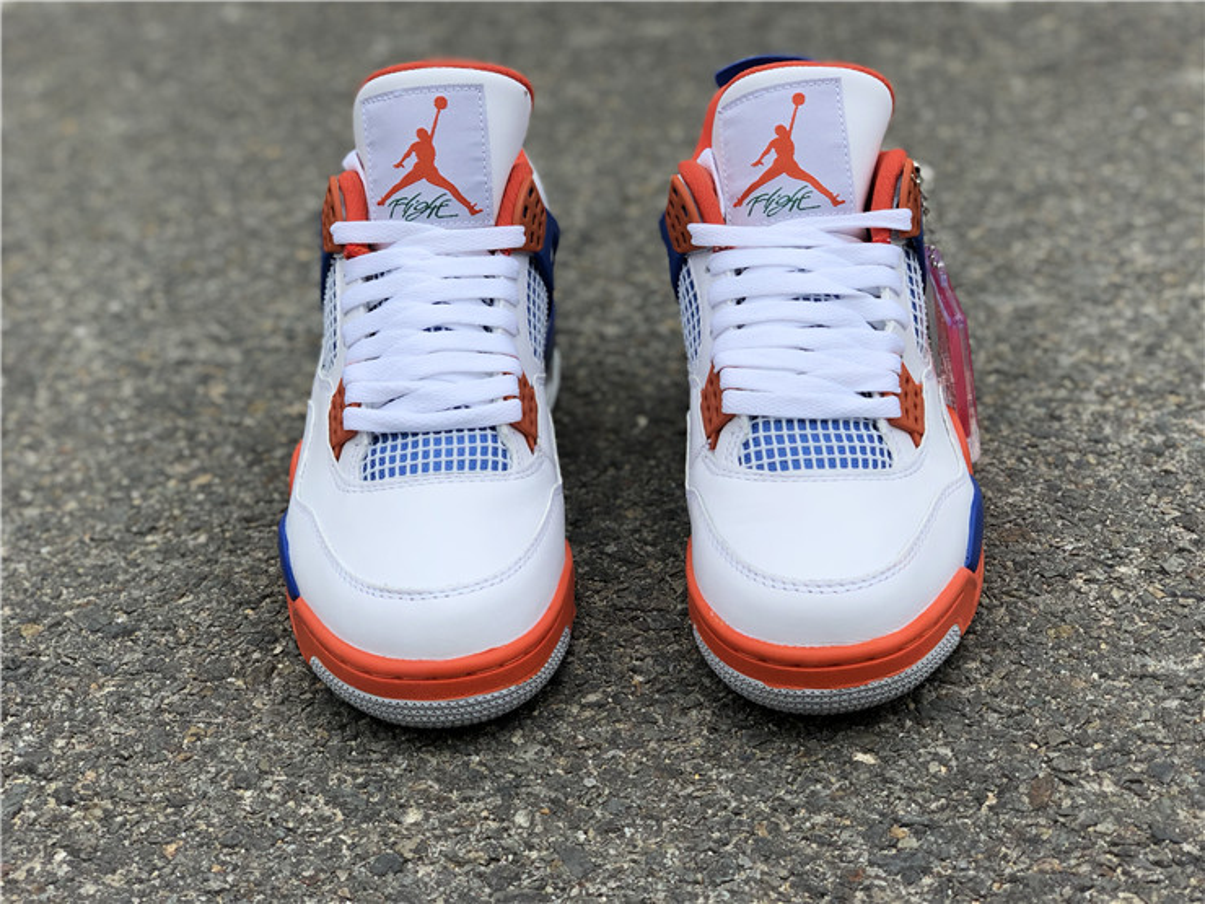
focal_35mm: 52
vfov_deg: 28.0
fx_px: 1810
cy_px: 452
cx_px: 602
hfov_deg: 36.8
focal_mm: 6
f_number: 2.4
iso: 16
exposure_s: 1/1845
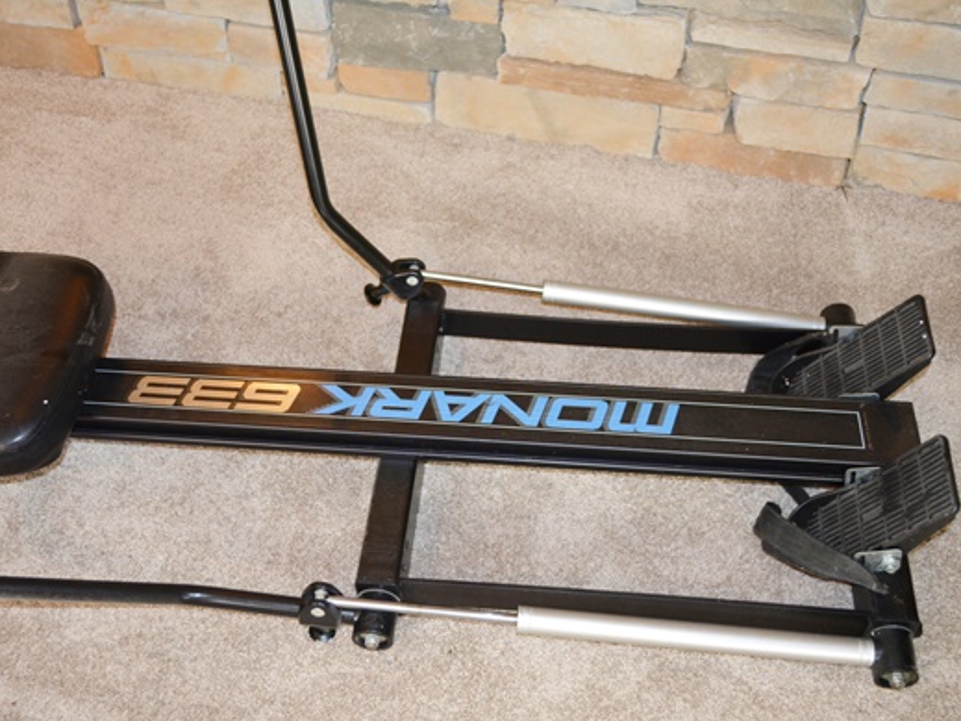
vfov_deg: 35.9
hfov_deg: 46.8
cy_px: 365
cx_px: 452
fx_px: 1110
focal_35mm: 40
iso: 1000
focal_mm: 24
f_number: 4
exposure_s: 1/60
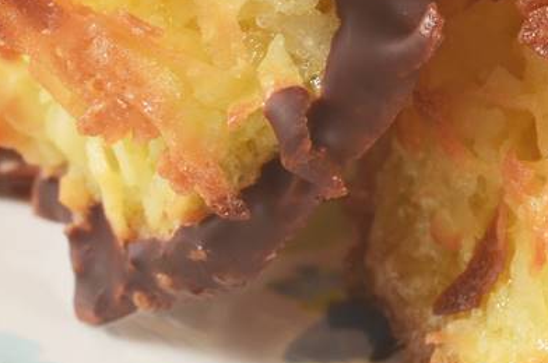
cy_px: -141
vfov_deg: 2.7
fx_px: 7806
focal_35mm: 514
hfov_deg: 4.0
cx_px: 621
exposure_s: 1/30
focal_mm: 105
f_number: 8
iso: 100
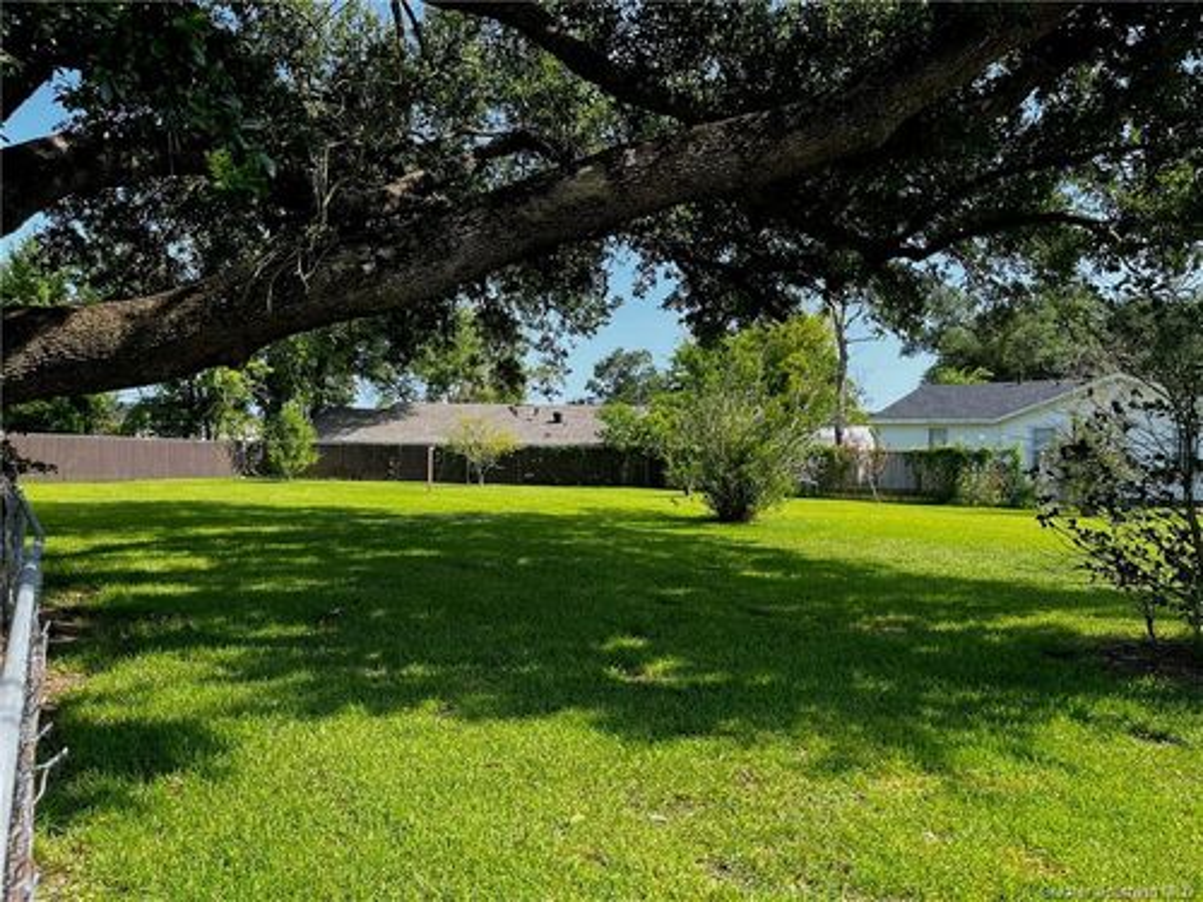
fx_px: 904
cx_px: 602
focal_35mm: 26
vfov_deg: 53.1
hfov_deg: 67.3
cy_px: 451
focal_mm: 5.1
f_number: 1.6
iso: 50
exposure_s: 1/975
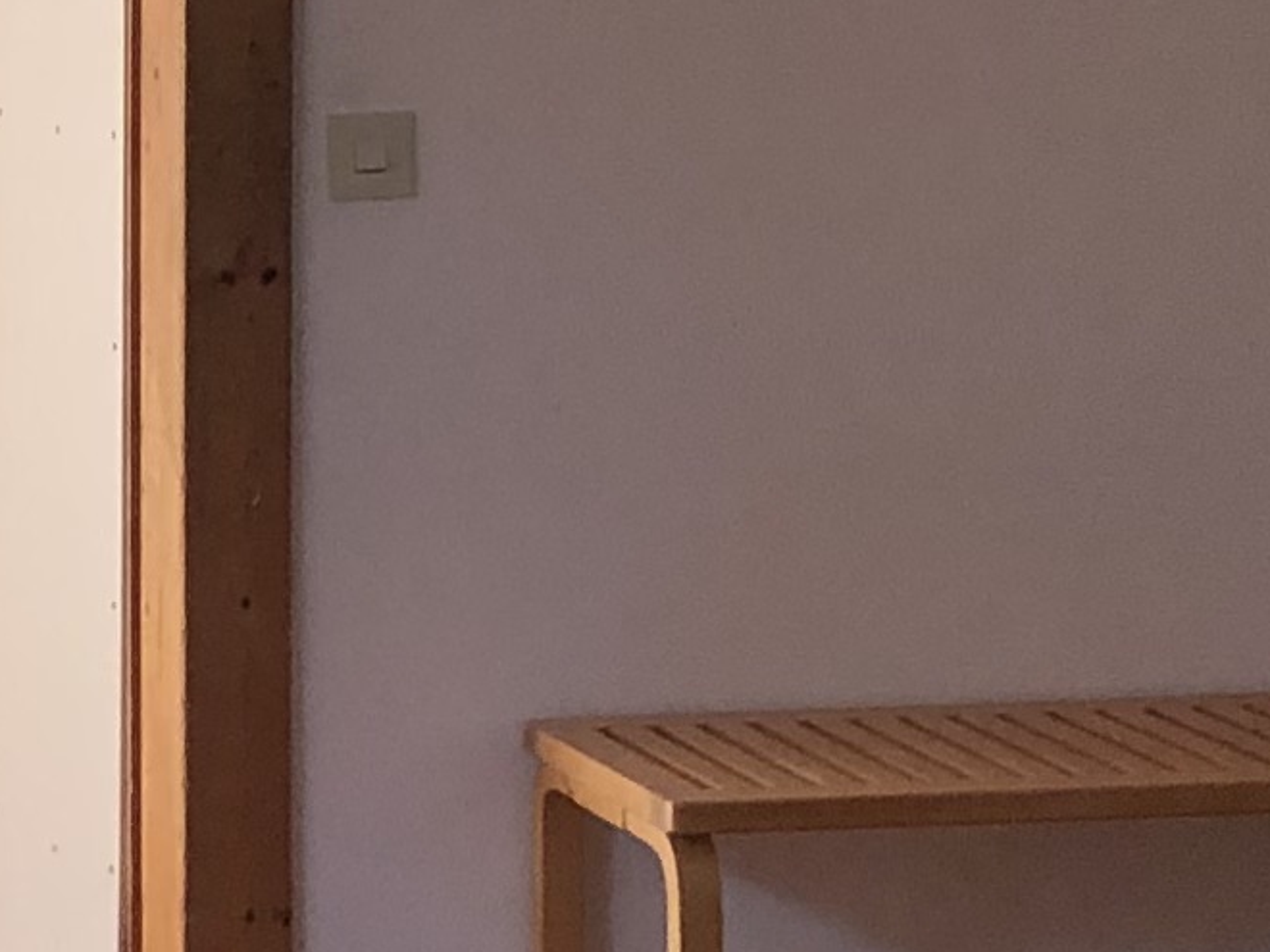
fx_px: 6274
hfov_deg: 11.2
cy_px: -10
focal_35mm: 171
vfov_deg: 8.6
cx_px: -425
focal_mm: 3.99
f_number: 1.8
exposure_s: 1/33
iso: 32
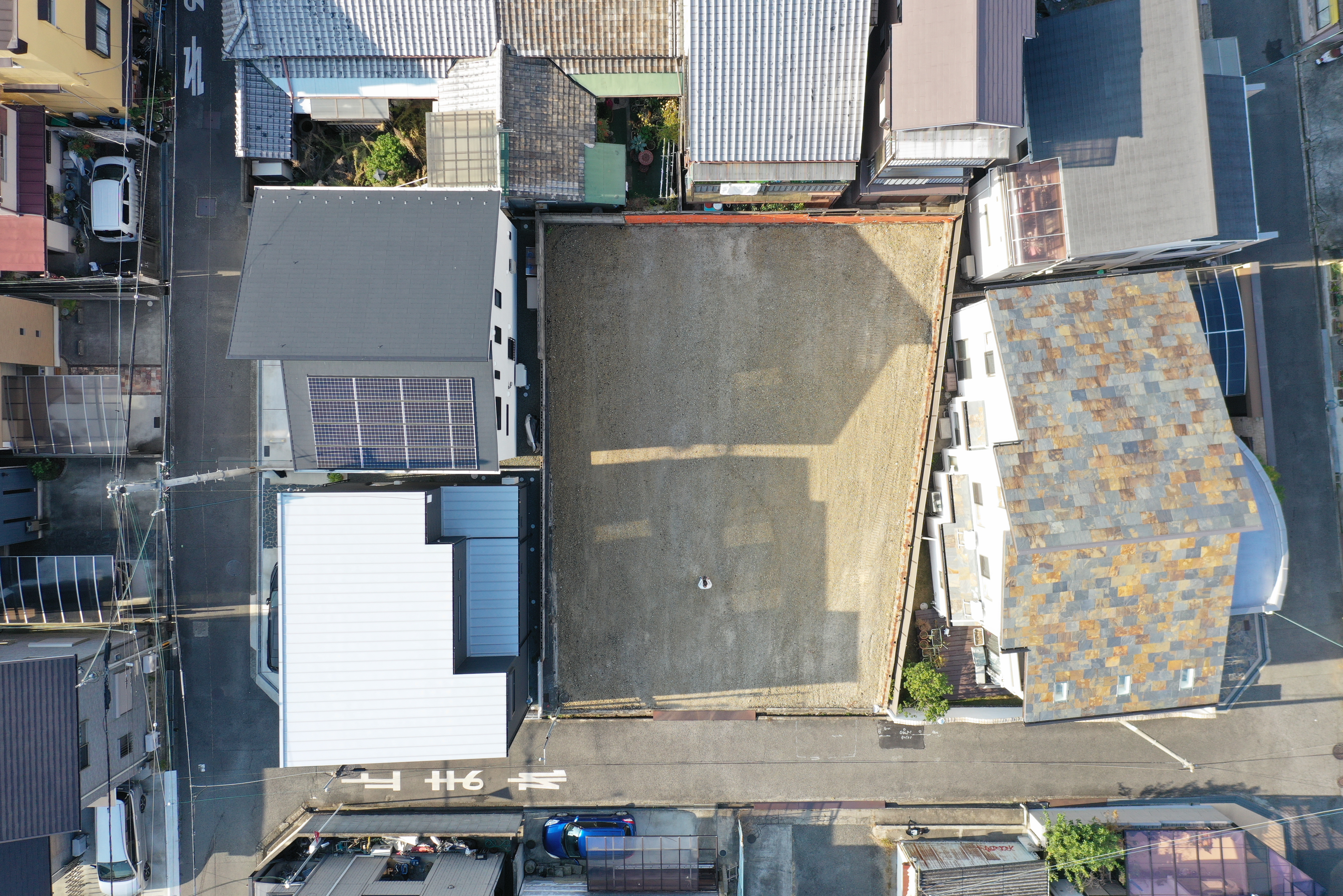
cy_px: 448
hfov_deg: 65.5
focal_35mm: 28
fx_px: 1044
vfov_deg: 46.4
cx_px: 672
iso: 100
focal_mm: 10.26
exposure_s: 1/200
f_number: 4.5
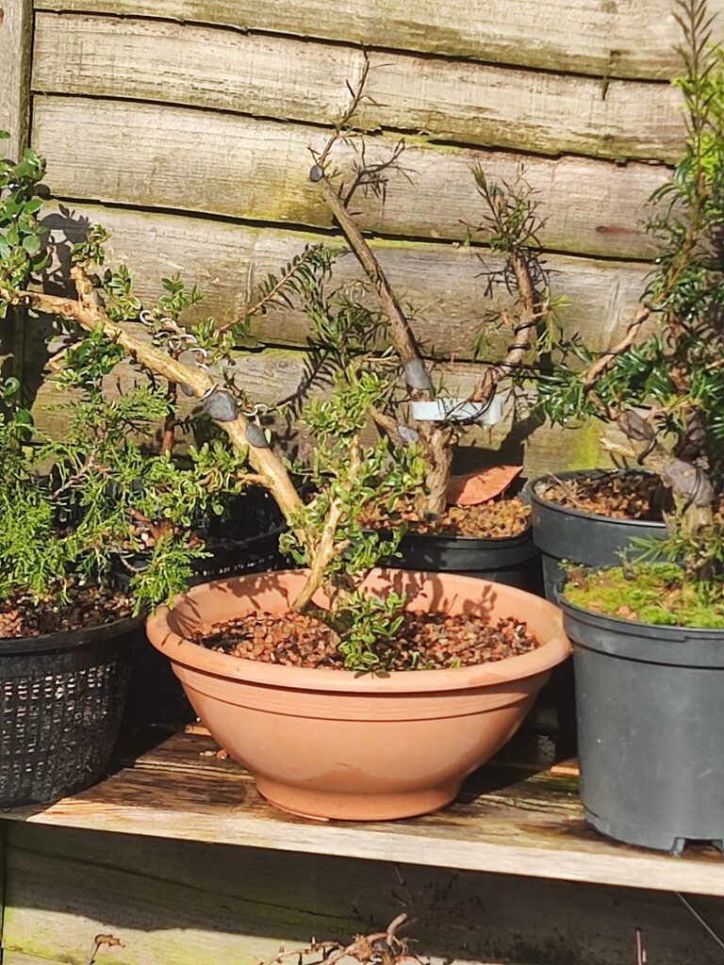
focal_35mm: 108
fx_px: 3012
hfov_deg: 13.7
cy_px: 482
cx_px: 362
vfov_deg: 18.2
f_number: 1.79
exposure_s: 1/944
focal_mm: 4.71
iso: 50
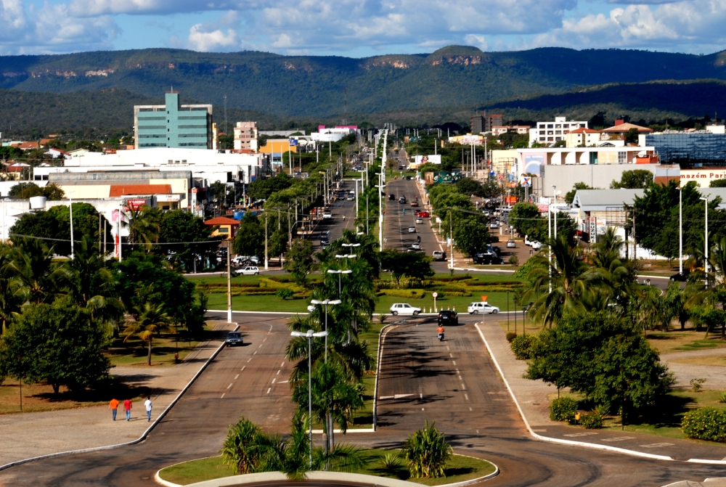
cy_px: 244
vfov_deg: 11.8
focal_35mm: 117
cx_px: 363
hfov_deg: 17.5
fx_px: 2364
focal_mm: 78
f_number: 20
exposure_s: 1/100
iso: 160
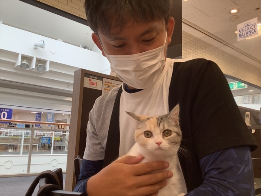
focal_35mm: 31
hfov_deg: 58.4
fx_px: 234
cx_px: 130
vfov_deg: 45.4
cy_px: 98
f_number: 2.4
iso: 50
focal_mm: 3.3
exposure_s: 1/100
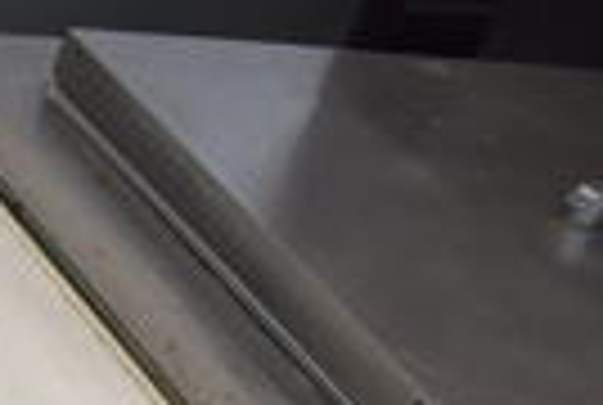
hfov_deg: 13.3
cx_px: -742
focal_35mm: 123
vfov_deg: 10.8
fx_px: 2065
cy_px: 621
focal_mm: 18
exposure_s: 1/125
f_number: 3.5
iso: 1100
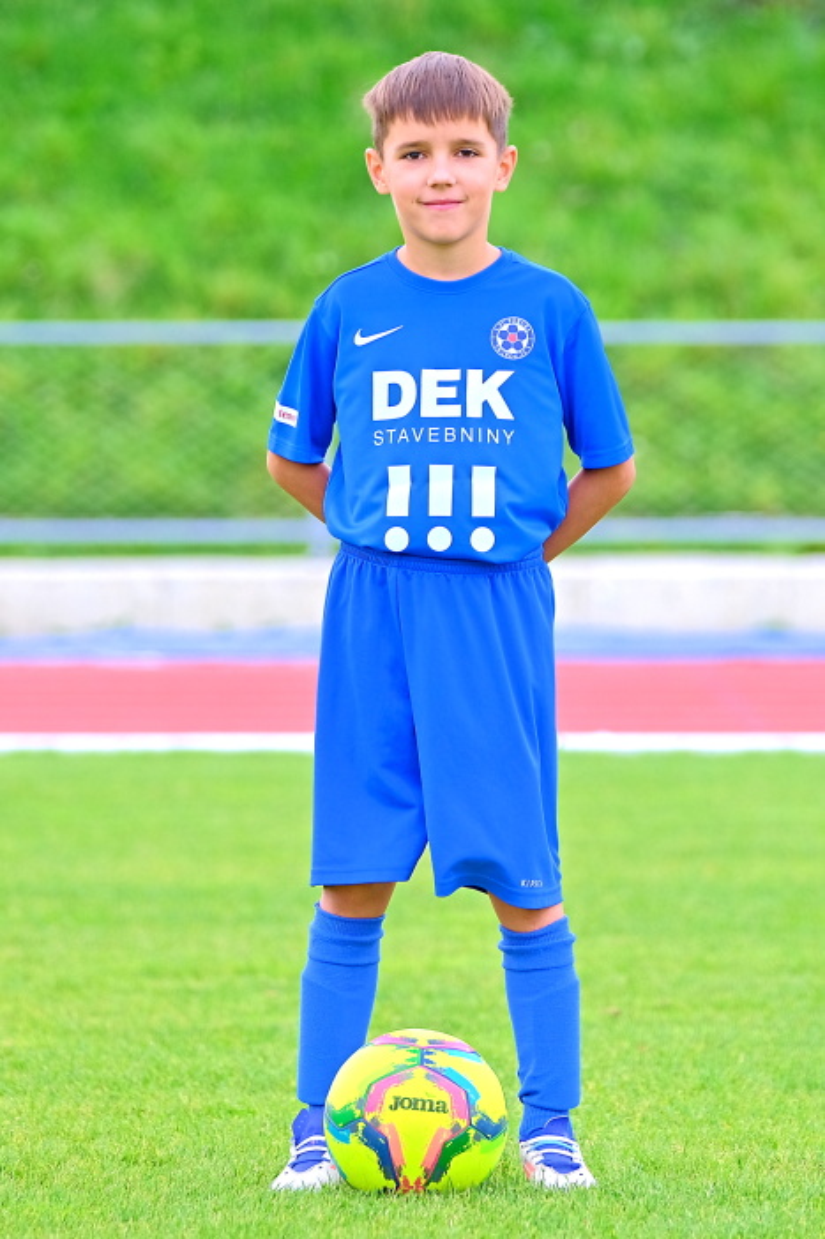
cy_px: 620
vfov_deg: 11.9
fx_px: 5949
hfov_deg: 7.9
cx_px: 412
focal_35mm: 173
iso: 320
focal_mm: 115
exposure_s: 1/420
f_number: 2.8
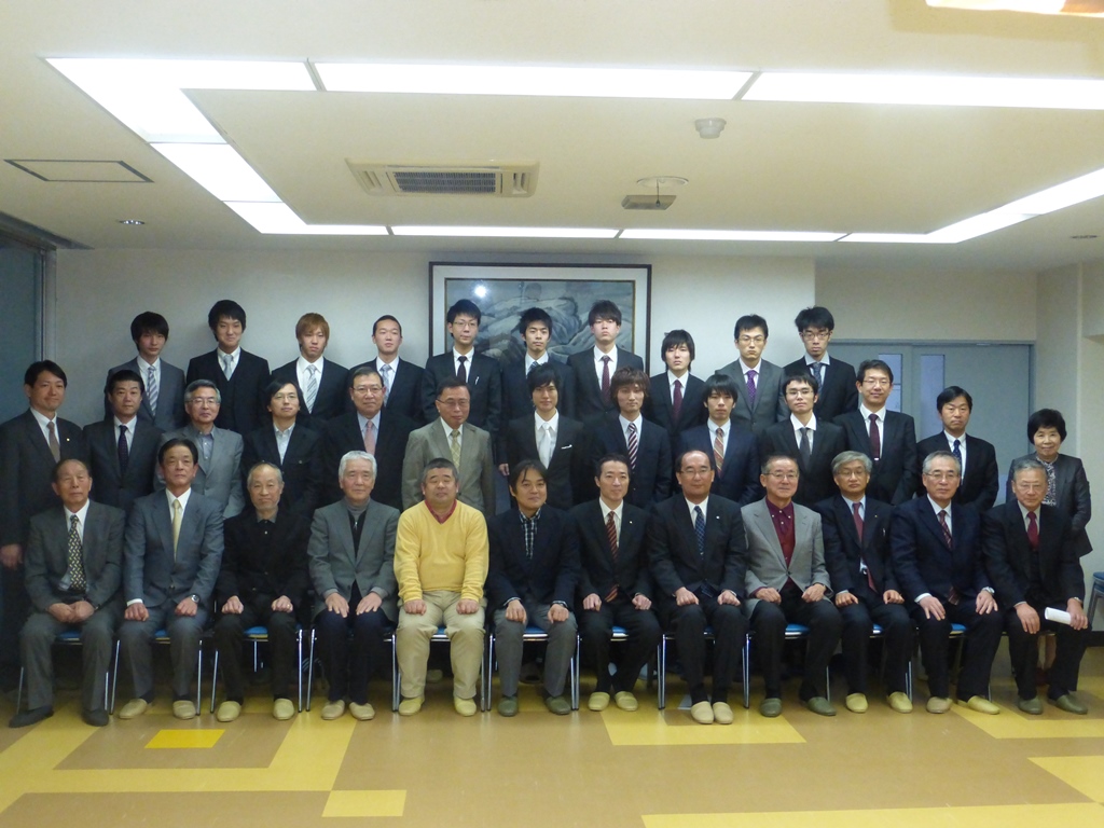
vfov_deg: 40.7
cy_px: 414
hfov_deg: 52.6
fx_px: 1116
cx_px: 552
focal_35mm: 35
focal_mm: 6.1
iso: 800
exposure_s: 1/60
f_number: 3.7
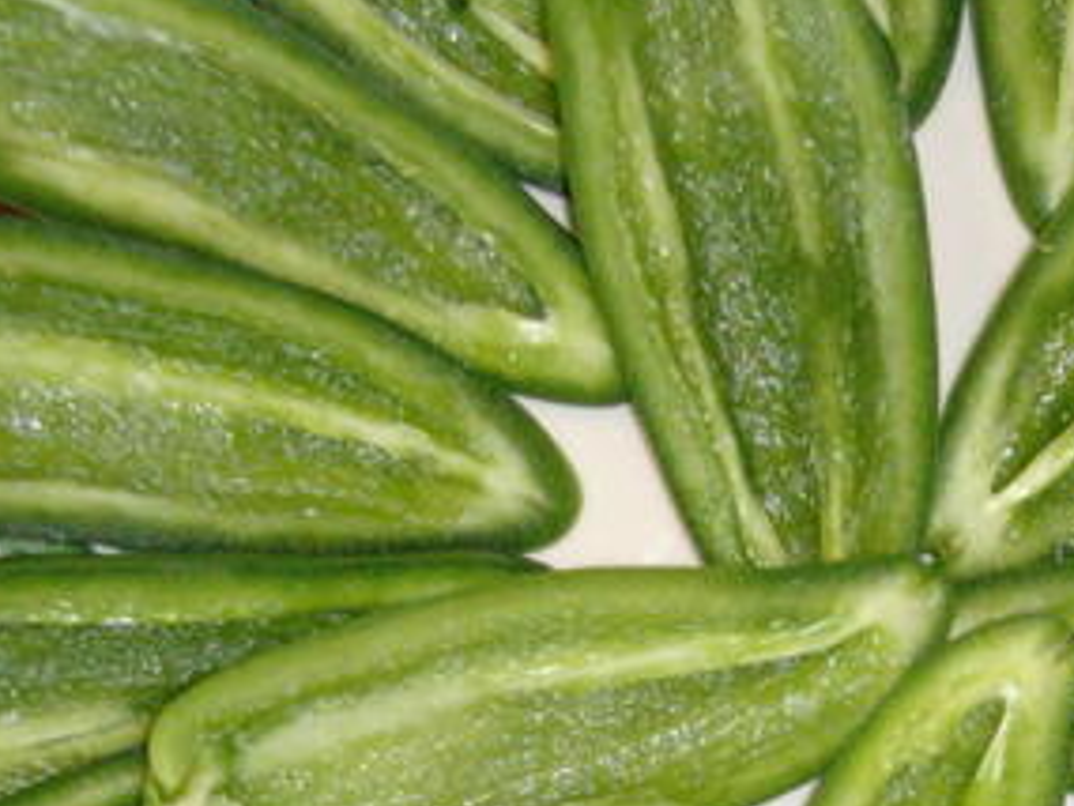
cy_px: 710
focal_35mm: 123
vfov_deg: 12.0
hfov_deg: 15.9
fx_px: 3818
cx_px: 833
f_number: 3.5
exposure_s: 1/45
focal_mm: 6.6
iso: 200
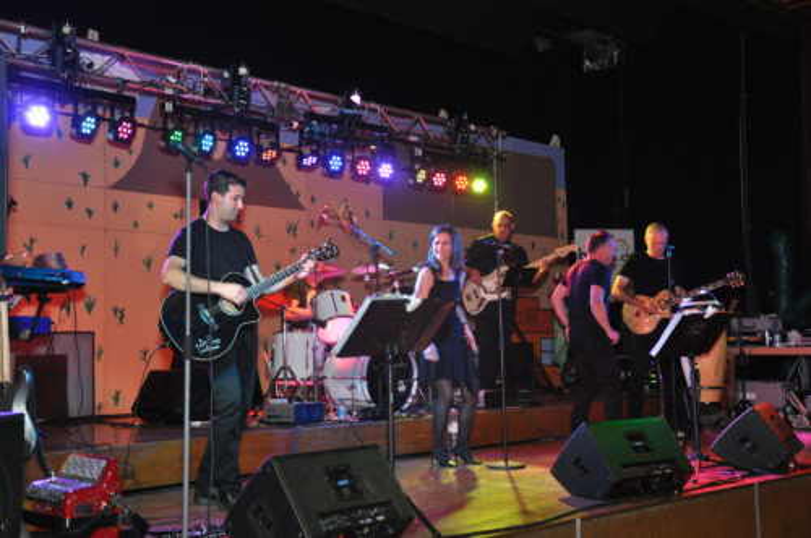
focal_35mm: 48
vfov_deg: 28.0
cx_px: 406
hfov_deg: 41.2
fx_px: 1080
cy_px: 269
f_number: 4.2
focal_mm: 32
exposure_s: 1/60
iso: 800
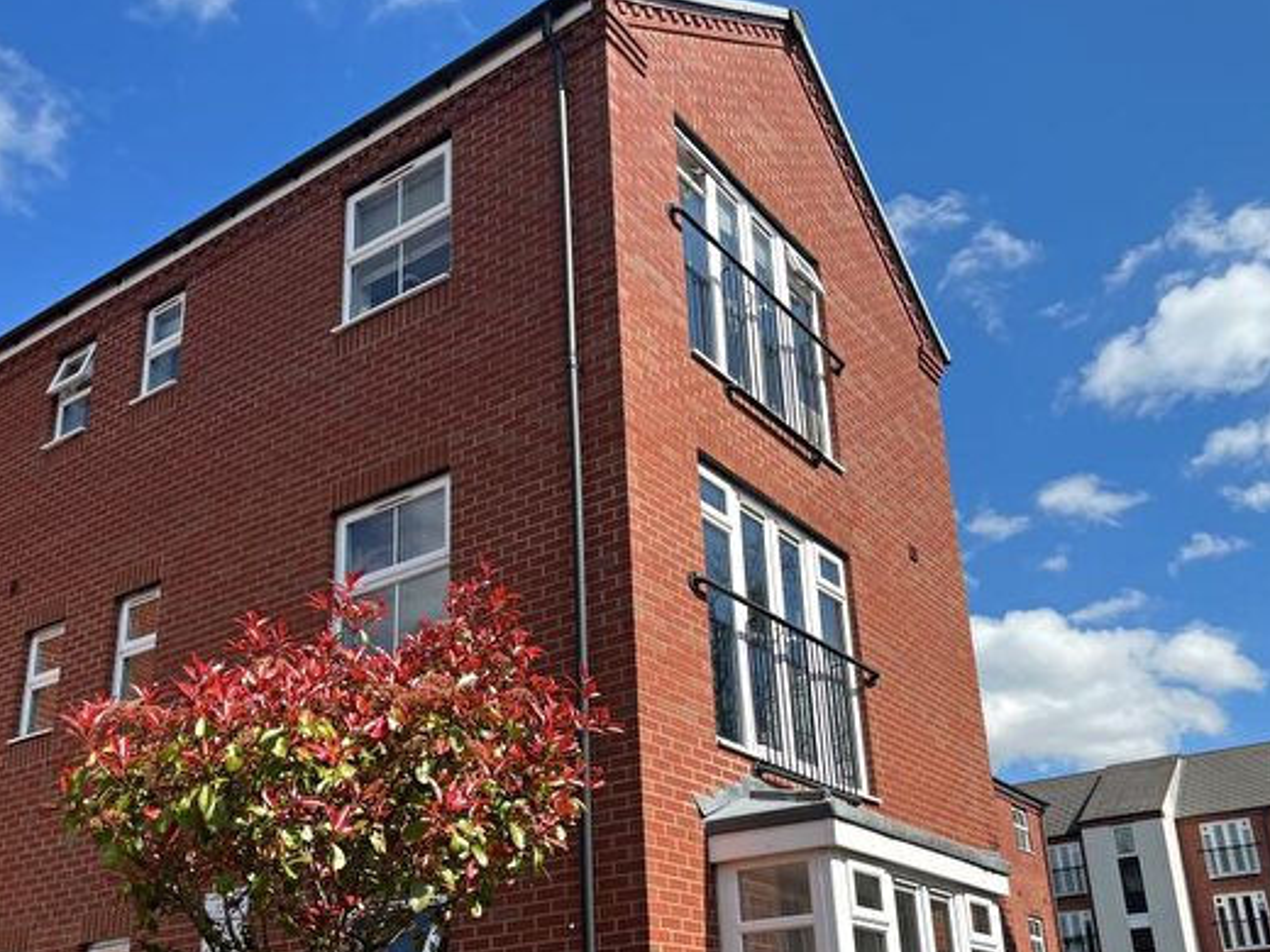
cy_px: 626
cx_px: 633
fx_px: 1284
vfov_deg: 40.3
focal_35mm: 35
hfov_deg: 52.6
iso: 50
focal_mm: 5.1
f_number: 1.6
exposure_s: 1/2825
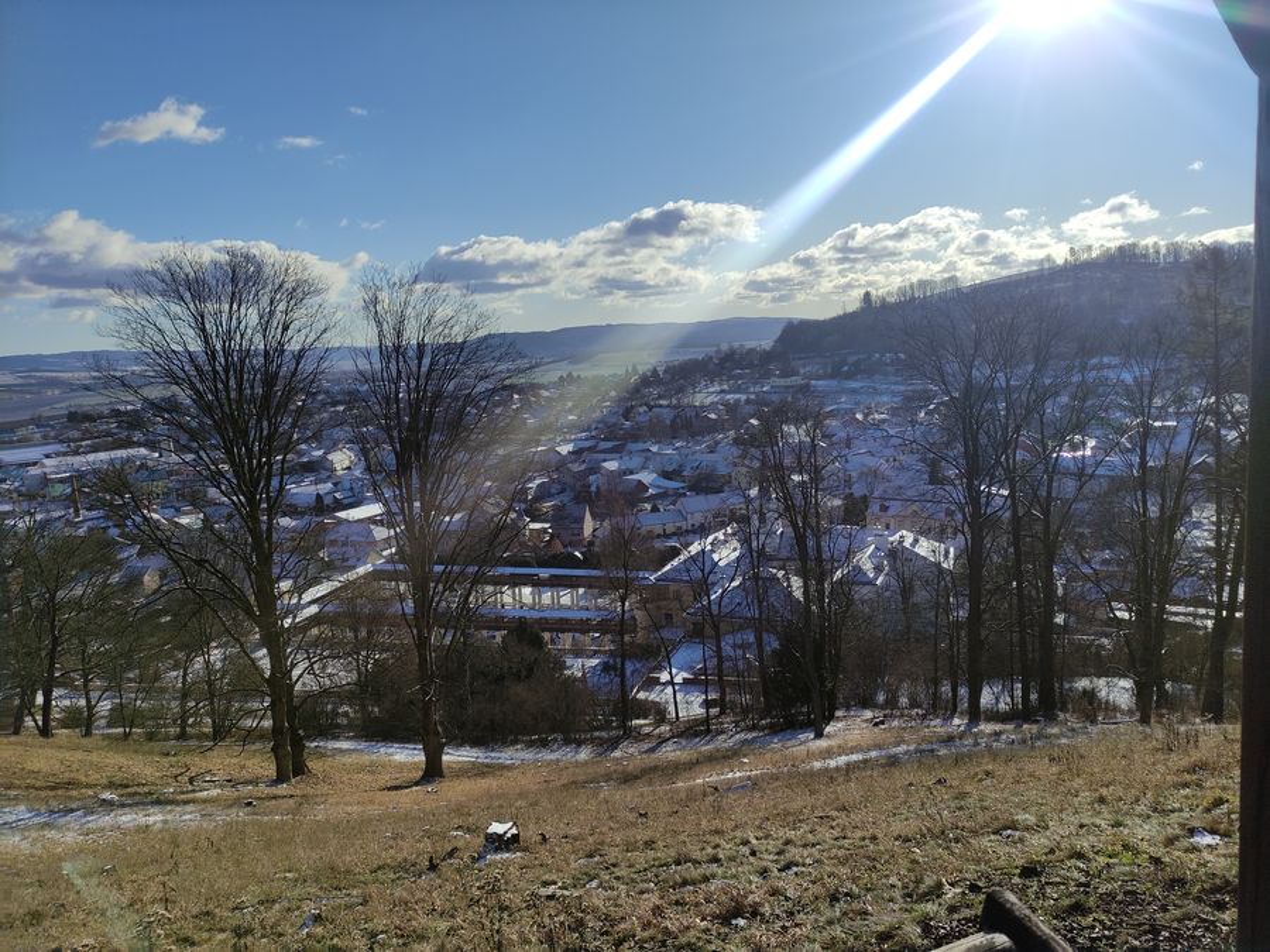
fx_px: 917
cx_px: 635
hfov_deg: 69.4
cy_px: 476
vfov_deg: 54.9
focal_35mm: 25
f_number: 1.89
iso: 100
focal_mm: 5.43
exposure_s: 1/5488
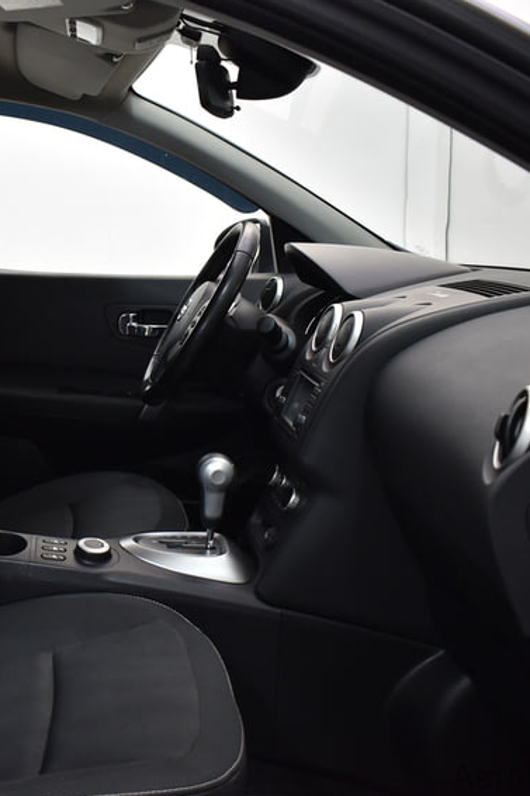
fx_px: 950
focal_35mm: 43
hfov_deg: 29.7
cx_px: 44
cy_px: 381
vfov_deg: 45.4
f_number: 3.5
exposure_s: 1/30
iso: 560
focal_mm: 18
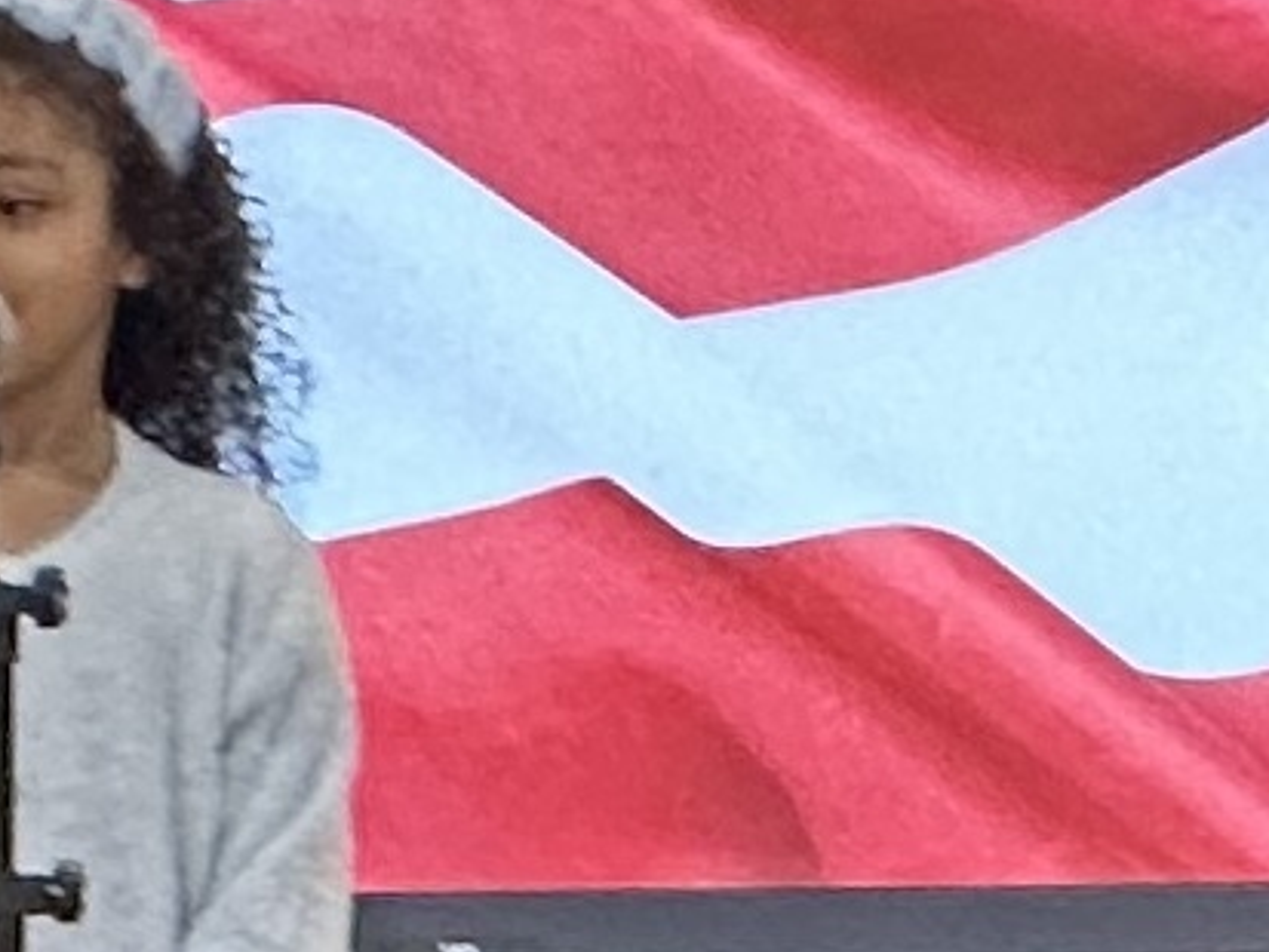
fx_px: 6381
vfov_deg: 8.5
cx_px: 100
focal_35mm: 174
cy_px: 583
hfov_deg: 11.3
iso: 400
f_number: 2.8
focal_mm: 9
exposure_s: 1/60
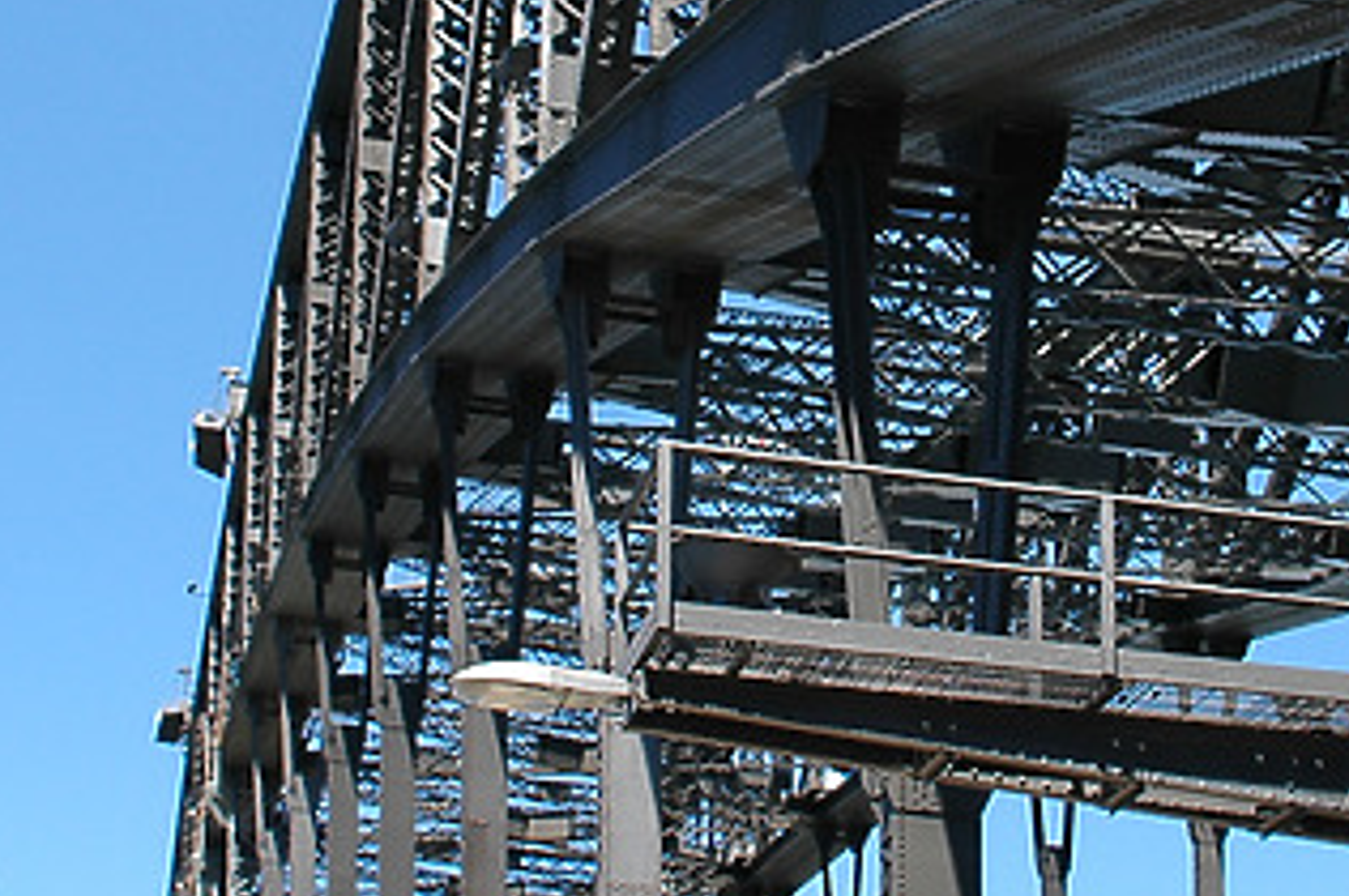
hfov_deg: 26.1
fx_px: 2882
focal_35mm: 77
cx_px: 943
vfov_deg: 17.2
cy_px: -51
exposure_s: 1/250
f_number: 8
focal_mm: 18
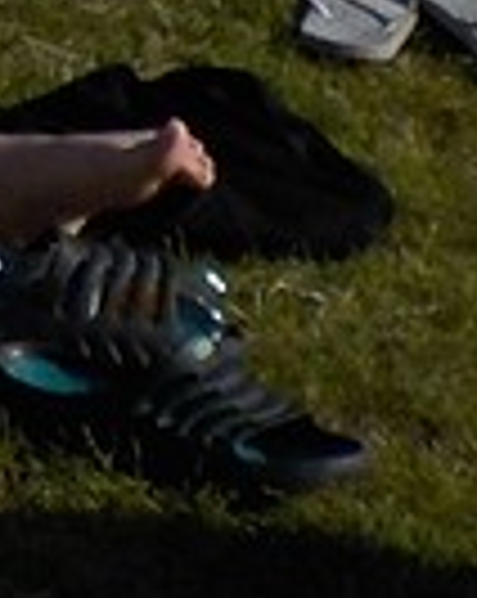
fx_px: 3997
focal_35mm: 226
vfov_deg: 7.7
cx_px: -1462
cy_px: -1070
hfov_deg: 5.8
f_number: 6.6
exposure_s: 1/800
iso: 125
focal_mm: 4.1
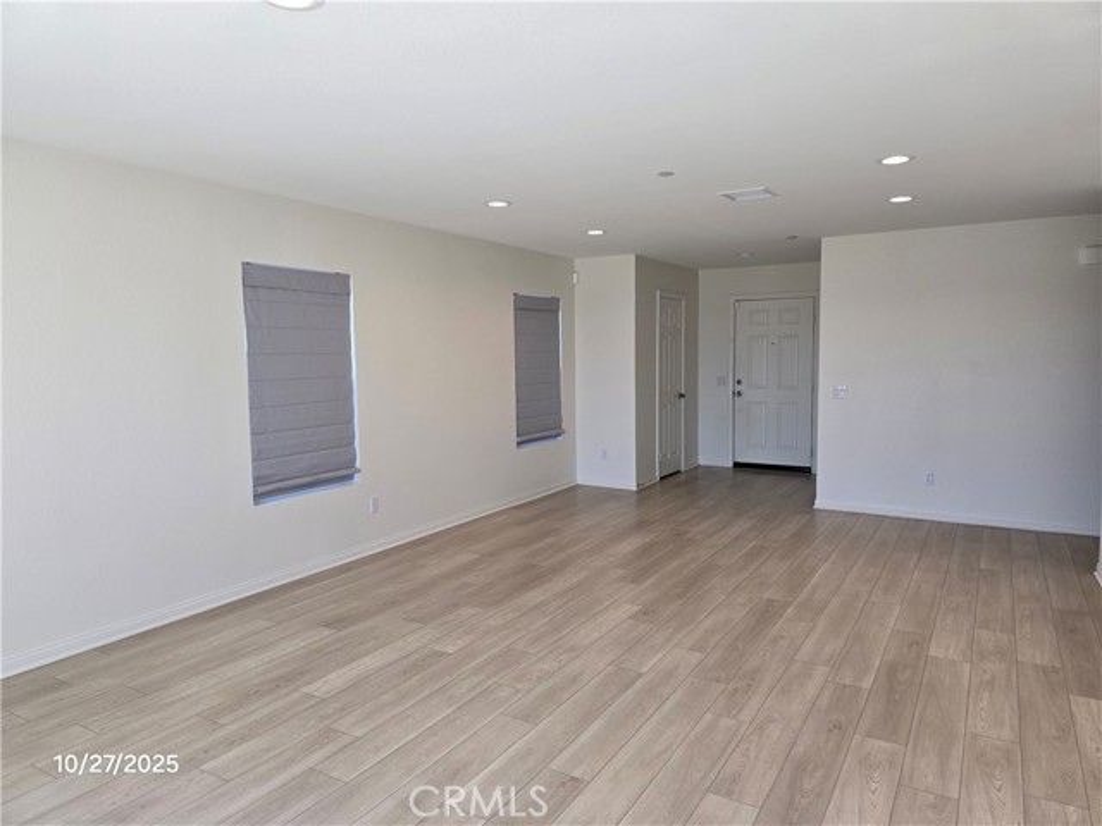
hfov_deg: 73.9
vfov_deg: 58.9
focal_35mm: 23
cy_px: 413
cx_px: 551
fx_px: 732
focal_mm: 6.3
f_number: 1.7
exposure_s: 1/120
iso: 40
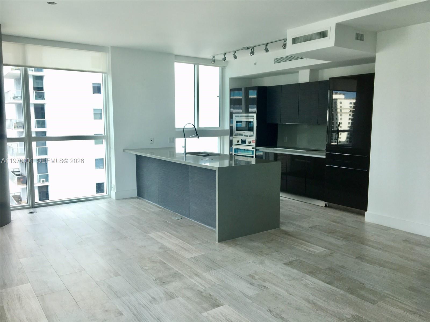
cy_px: 161
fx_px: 360
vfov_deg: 48.2
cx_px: 215
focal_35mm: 29
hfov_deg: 61.7
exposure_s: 1/120
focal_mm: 4.15
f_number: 2.2
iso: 25
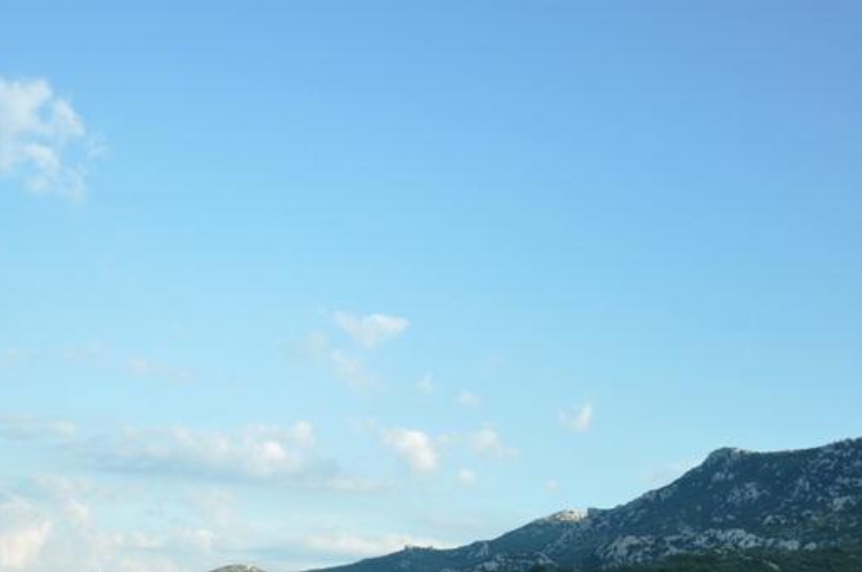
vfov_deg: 19.3
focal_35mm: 70
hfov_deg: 28.6
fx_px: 1673
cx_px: 599
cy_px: 383
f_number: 5.6
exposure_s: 1/125
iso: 320
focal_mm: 30
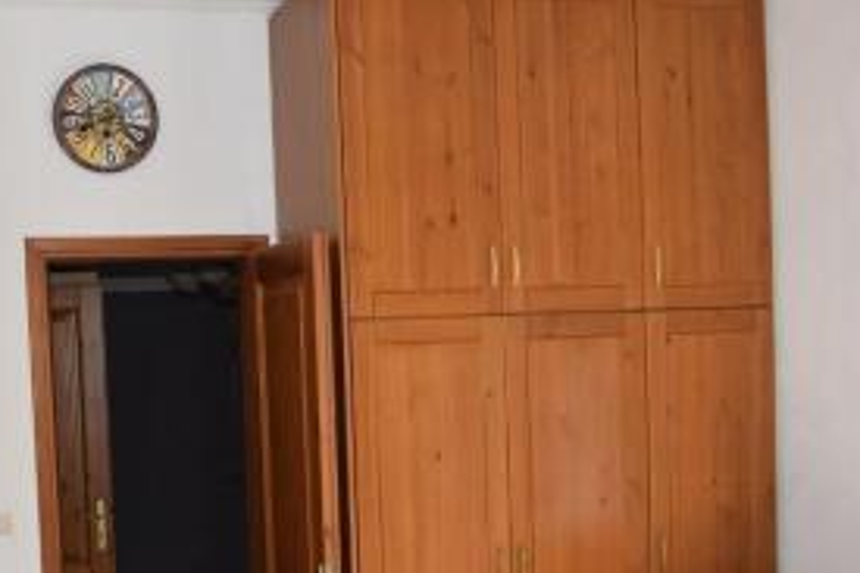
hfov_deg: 37.6
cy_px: 443
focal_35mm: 52
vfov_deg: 25.6
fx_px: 1241
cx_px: 260
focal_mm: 20
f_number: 5.6
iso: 100
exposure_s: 1/125
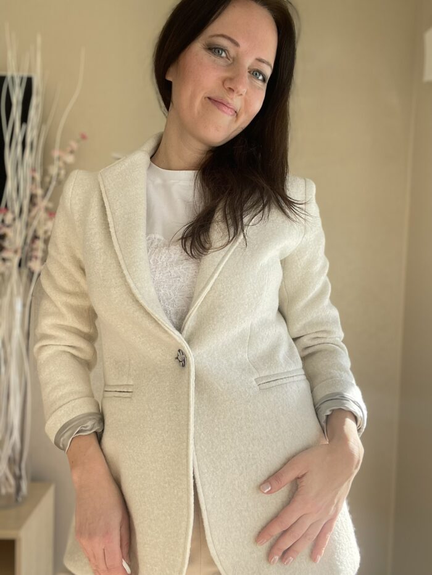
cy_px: 288
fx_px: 499
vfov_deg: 60.0
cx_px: 216
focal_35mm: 30
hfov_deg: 46.8
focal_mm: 2.71
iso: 32
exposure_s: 1/121
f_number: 2.2
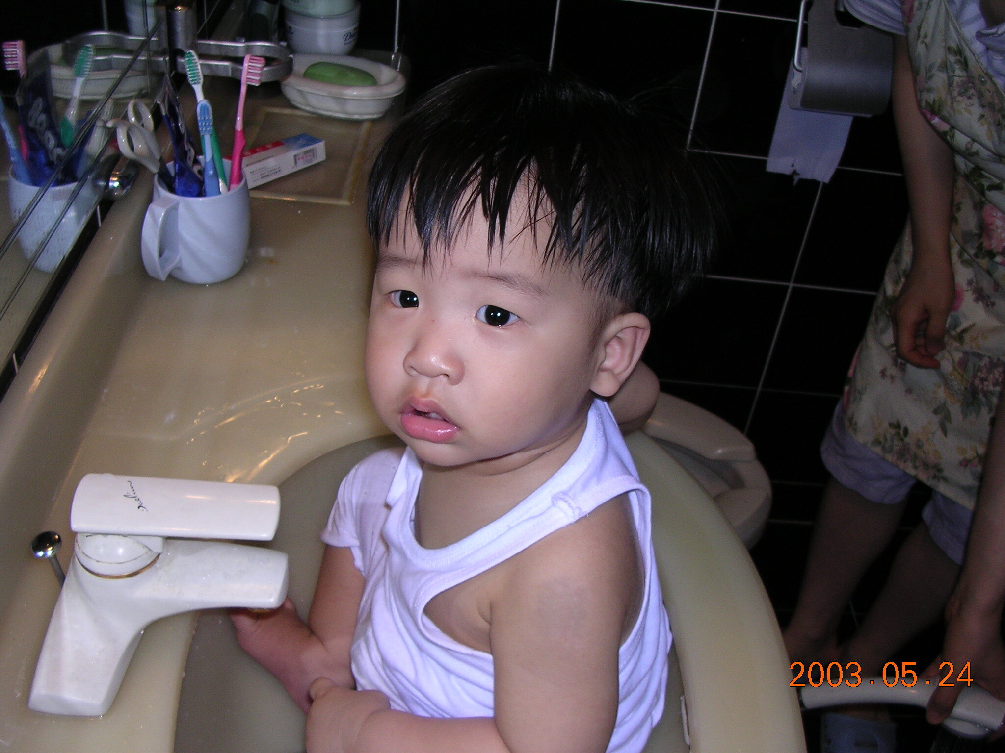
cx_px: 502
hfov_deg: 49.0
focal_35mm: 38
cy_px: 376
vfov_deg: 37.7
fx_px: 1103
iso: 100
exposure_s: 1/60.1
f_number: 2.8
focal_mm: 5.8
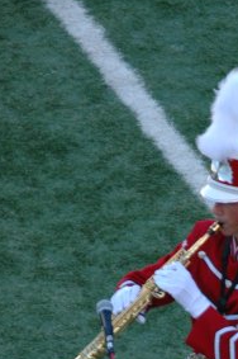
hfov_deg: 1.1
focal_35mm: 1271
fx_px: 12634
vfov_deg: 1.6
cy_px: 368
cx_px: 225
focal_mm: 400
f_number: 5.6
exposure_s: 1/160
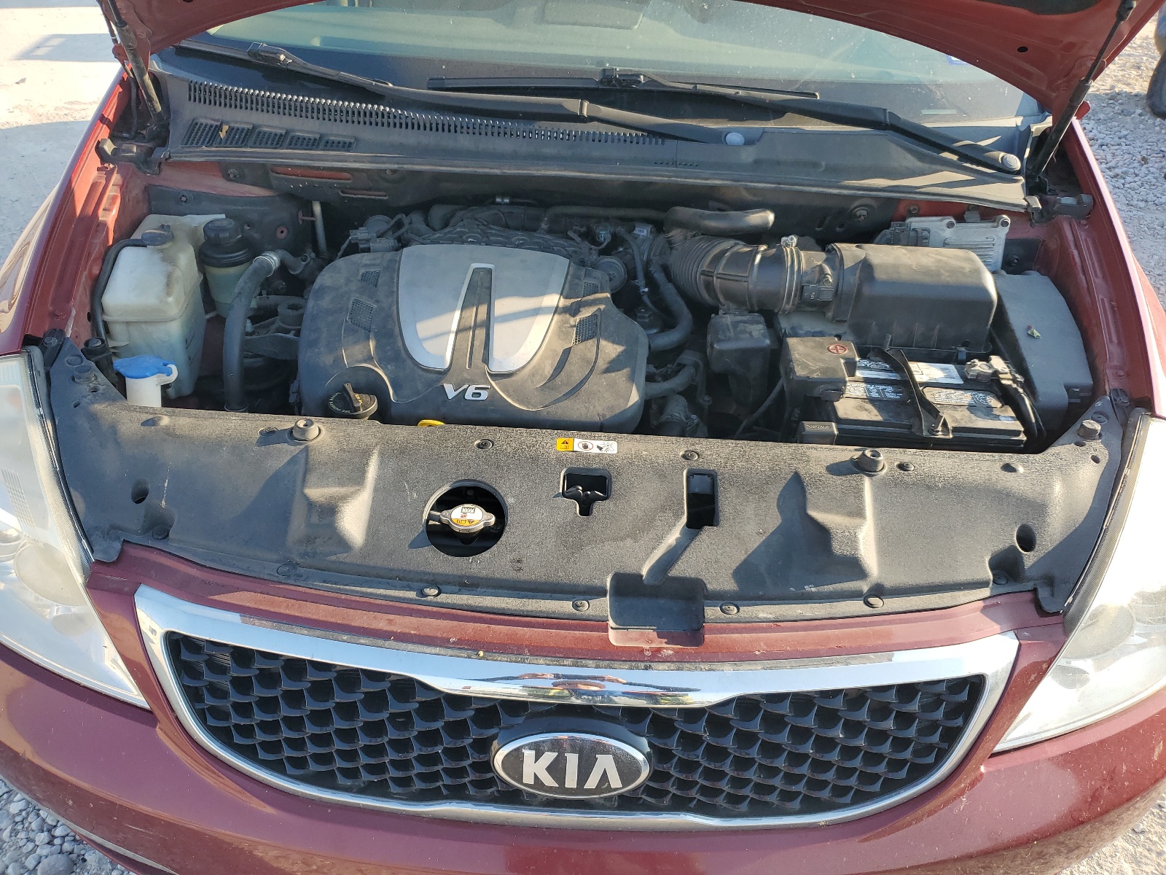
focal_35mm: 26
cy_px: 438
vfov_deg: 53.1
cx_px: 583
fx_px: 876
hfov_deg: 67.3
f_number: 1.5
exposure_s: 1/588
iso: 50
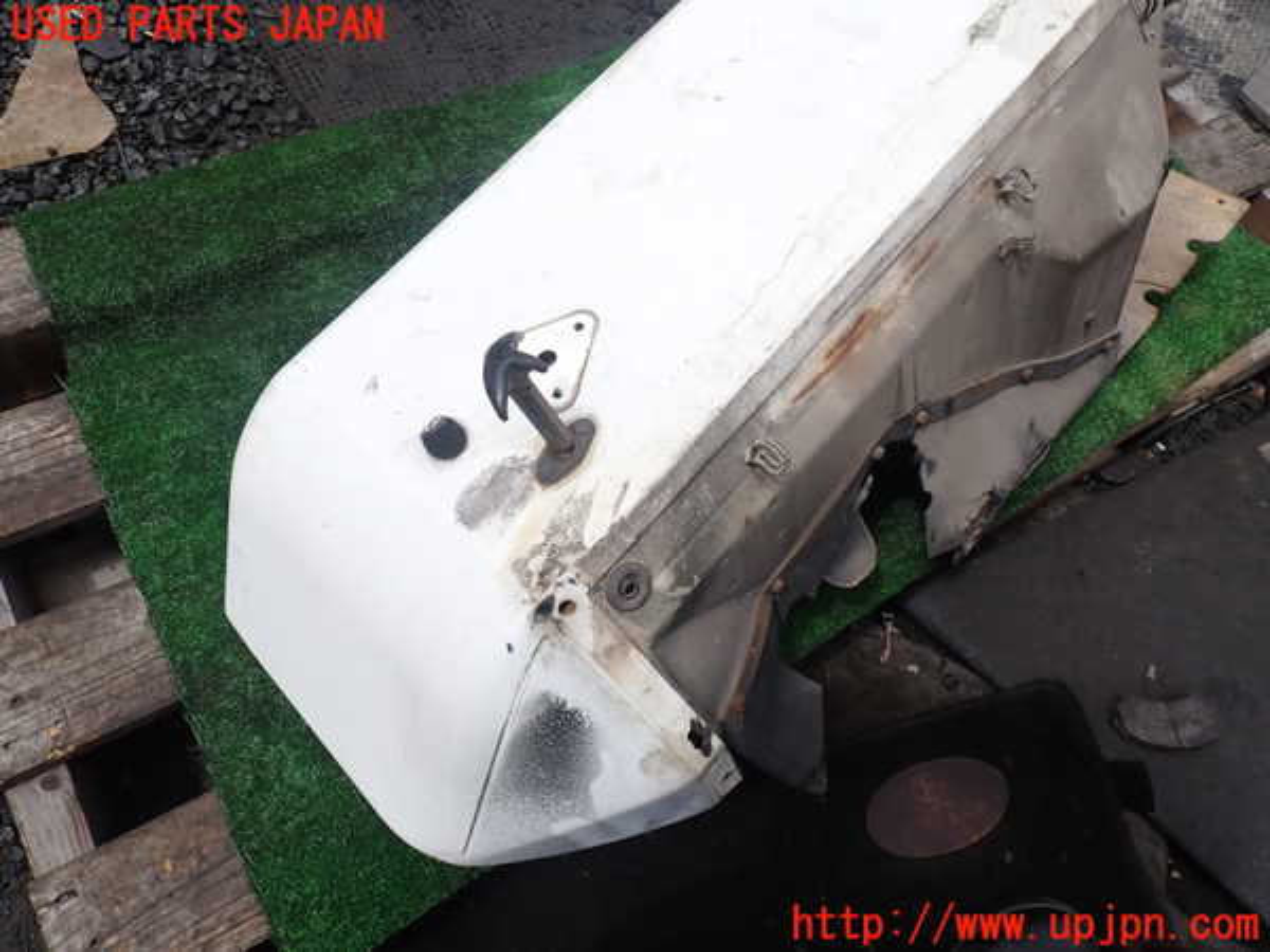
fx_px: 917
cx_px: 635
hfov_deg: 69.4
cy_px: 476
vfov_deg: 54.9
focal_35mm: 25
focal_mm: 4.5
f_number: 8
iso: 100
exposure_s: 1/160
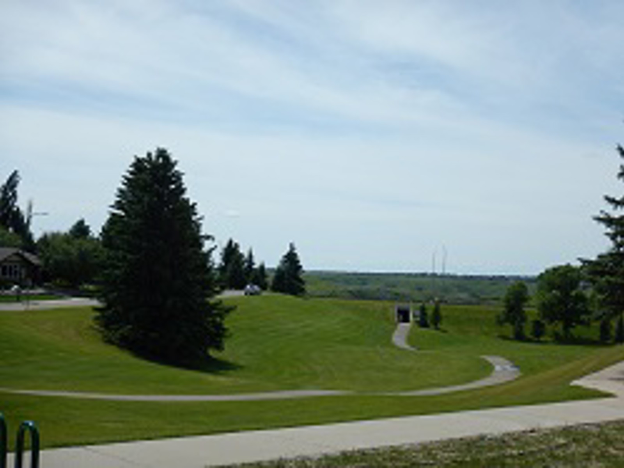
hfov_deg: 36.8
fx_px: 937
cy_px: 234
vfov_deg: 28.0
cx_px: 312
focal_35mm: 52
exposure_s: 1/1250
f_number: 4.3
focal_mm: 9.2
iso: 125
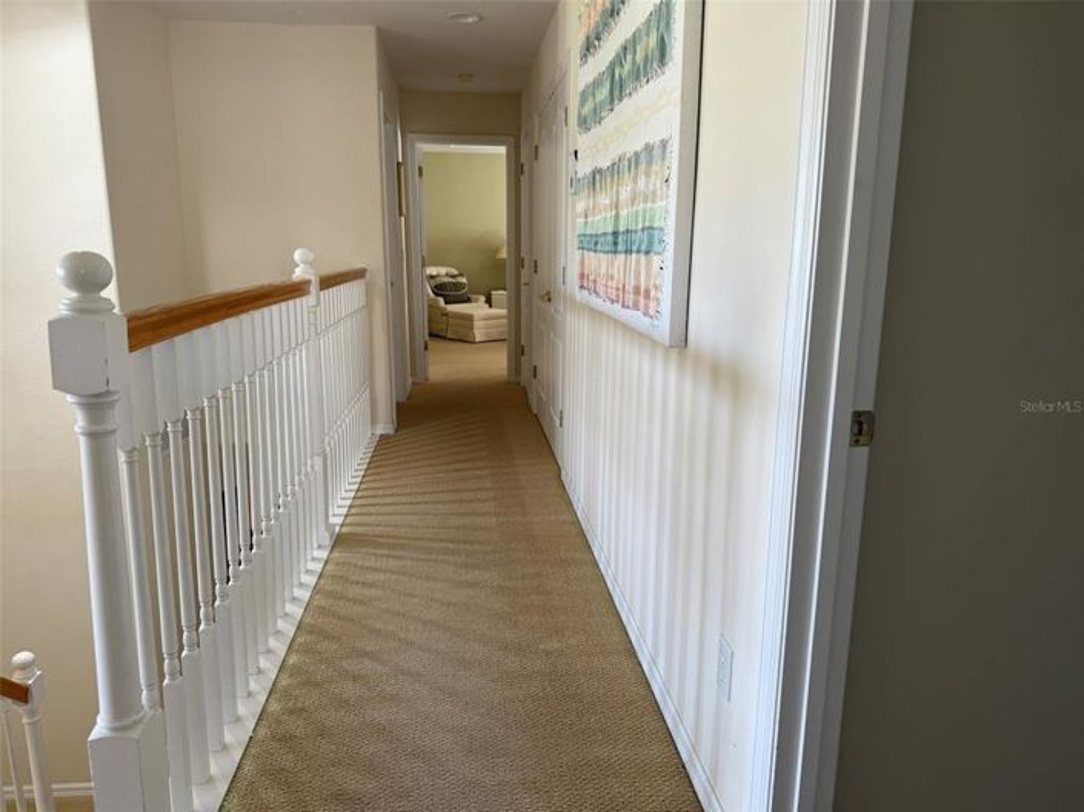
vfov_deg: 56.8
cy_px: 406
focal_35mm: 24
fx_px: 751
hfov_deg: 71.6
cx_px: 542
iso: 125
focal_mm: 6.76
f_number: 1.78
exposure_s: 1/60
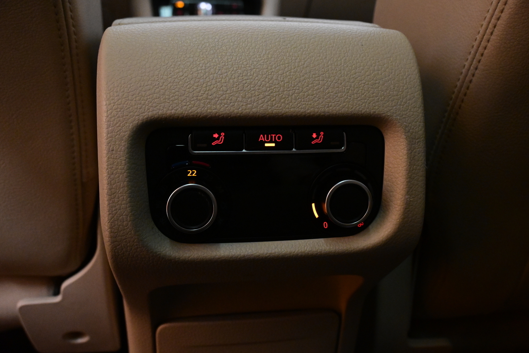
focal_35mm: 34
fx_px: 507
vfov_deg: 38.4
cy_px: 176
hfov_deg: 55.1
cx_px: 264
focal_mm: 23
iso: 5000
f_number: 5.6
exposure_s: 1/100
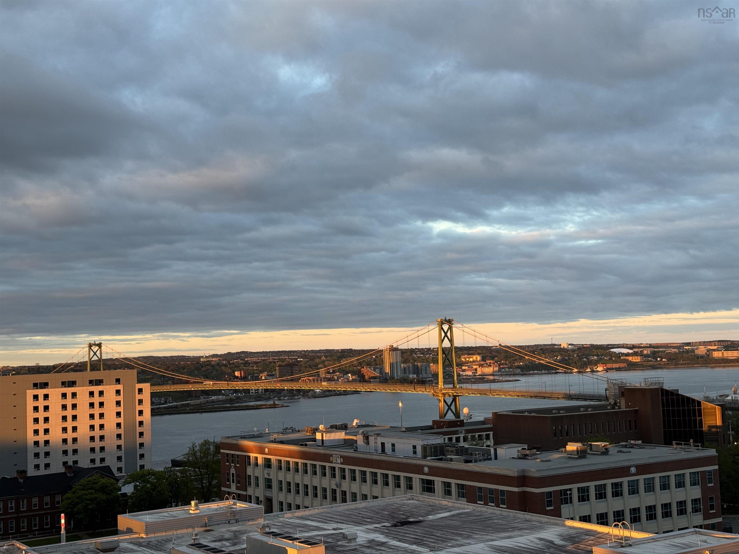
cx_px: 370
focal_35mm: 48
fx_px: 1025
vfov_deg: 30.3
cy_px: 277
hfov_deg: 39.7
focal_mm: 6.76
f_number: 1.78
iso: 50
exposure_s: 1/197
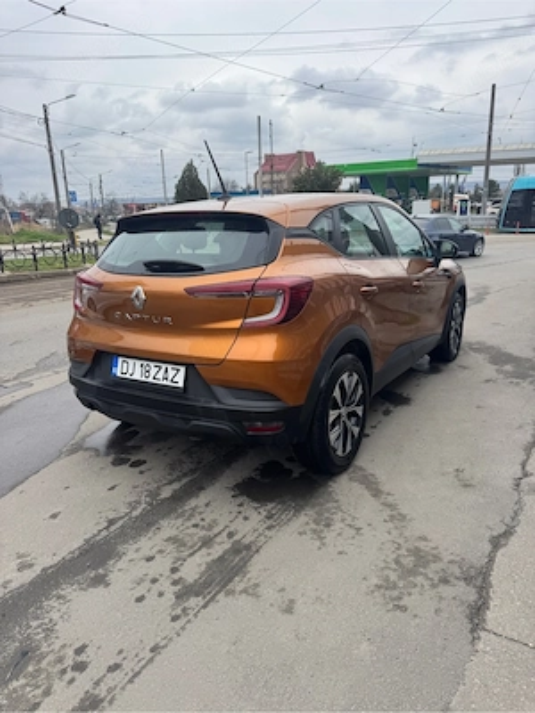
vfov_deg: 71.6
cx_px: 268
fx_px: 495
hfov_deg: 56.8
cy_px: 356
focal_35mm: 24
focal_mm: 6.76
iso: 80
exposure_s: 1/1869
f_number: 1.78
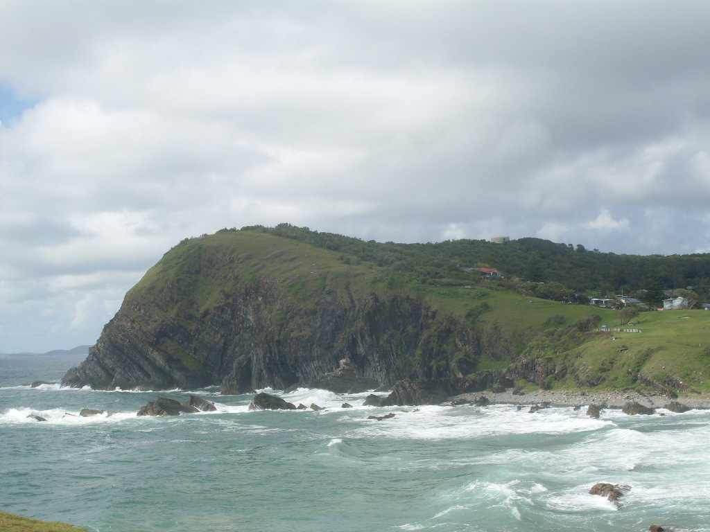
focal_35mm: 60
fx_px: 1231
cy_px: 266
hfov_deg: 32.2
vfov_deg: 24.4
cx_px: 355
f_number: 9.9
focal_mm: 9.9
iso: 100
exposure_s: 1/250
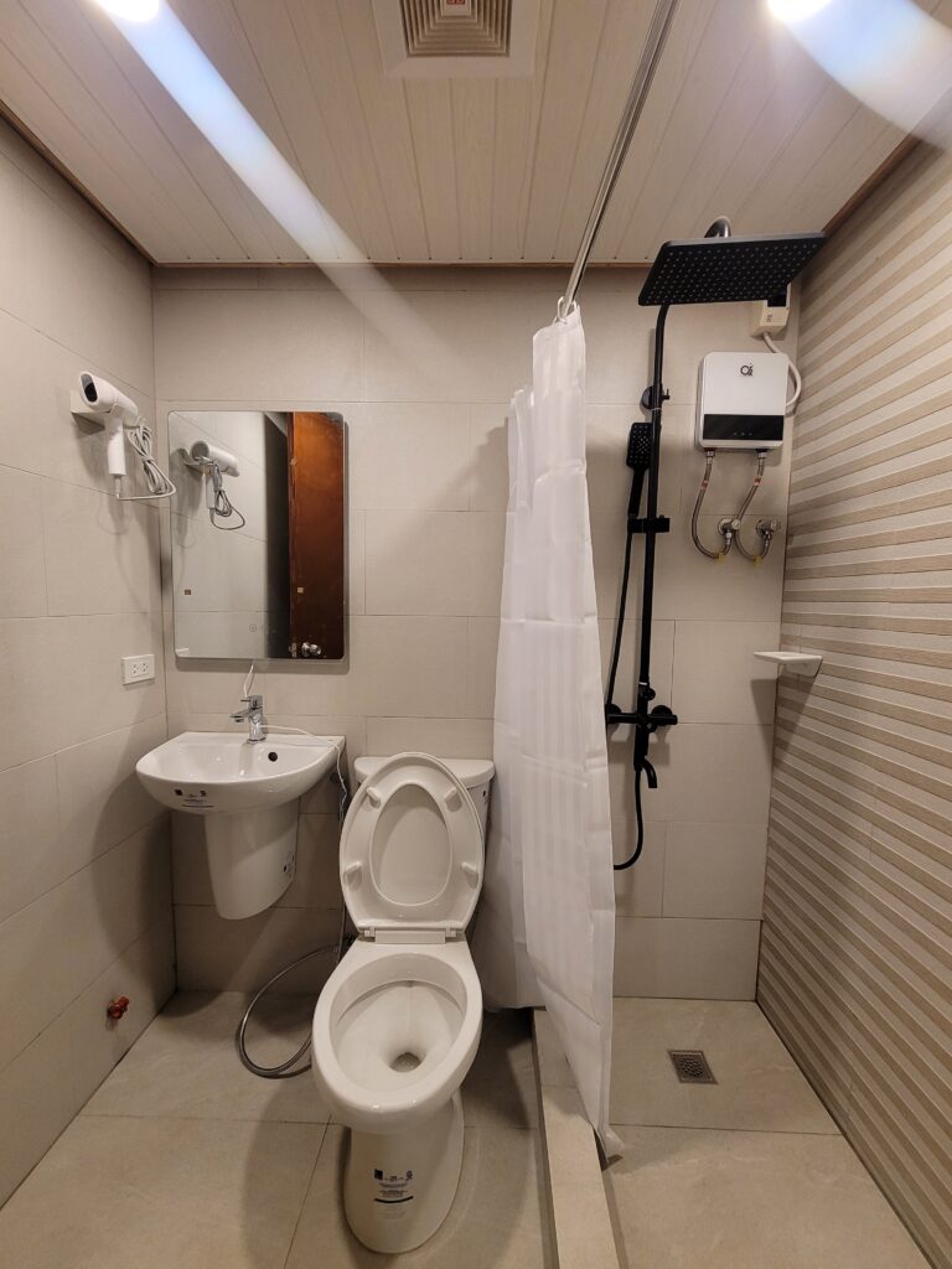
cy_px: 634
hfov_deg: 89.9
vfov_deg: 106.2
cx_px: 476
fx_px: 477
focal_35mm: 13
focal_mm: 2.2
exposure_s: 1/60
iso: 320
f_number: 2.2
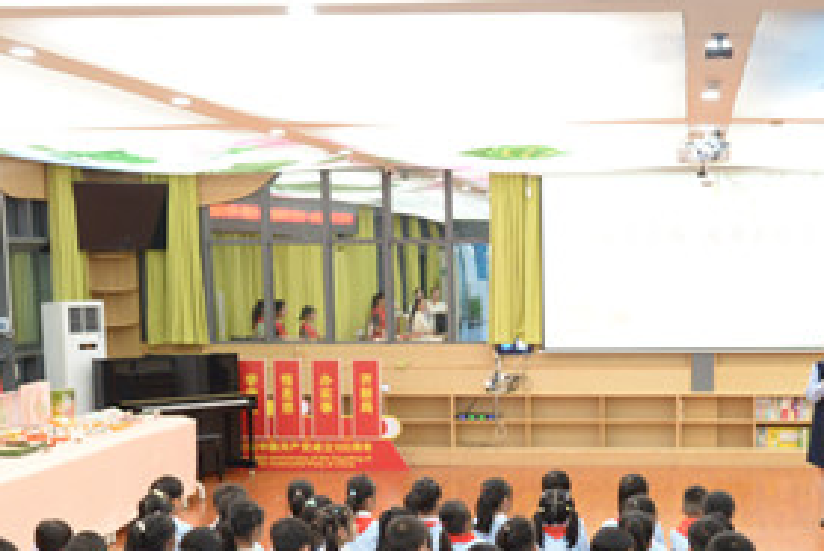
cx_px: 614
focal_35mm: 69
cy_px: 551
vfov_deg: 19.2
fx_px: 1581
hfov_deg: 28.8
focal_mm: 24
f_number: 5
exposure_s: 1/25
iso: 560
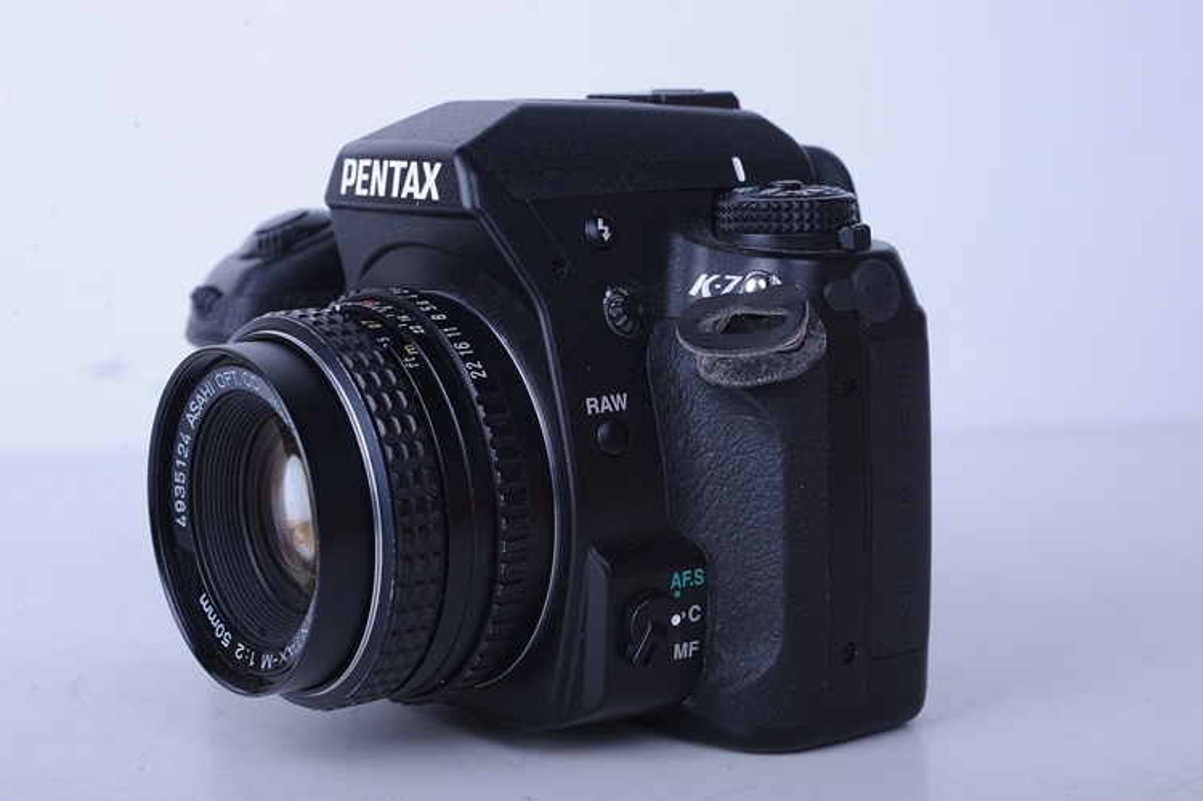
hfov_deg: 33.4
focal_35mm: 60
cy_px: 400
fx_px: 2004
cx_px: 602
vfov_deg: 22.6
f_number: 11
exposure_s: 1/160
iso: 200
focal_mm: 60
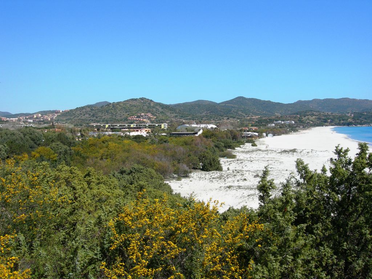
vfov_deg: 37.7
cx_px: 186
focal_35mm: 38
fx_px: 408
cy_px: 140
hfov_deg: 49.0
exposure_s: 1/530
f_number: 4.8
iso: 50
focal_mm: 7.8
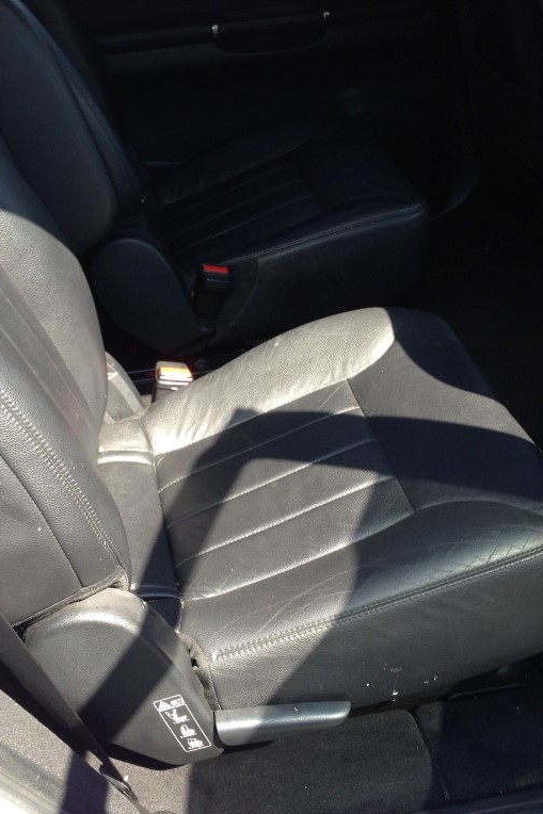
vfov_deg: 42.8
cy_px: 408
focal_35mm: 46
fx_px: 1041
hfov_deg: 29.2
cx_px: 242
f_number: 2.4
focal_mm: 4.12
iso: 50
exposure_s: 1/128
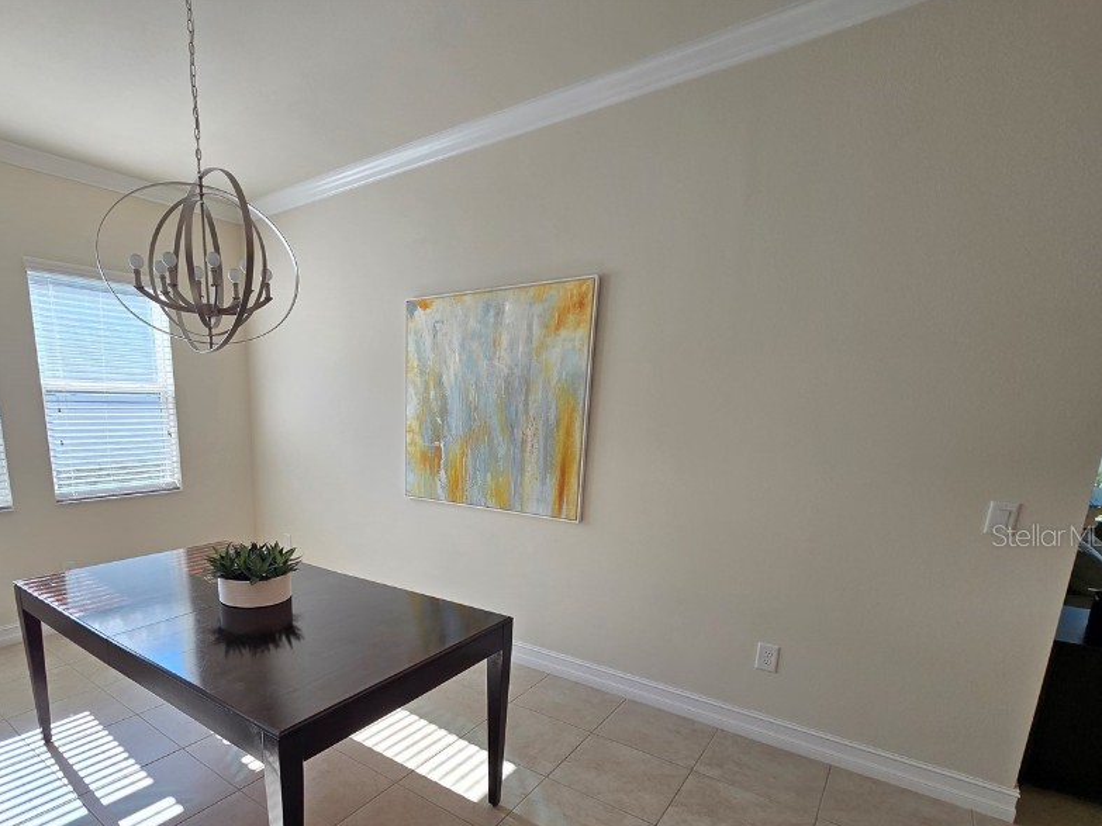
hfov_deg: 89.0
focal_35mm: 17
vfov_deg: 73.0
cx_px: 404
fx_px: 541
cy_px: 535
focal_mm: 2.2
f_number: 2.2
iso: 50
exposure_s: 1/123
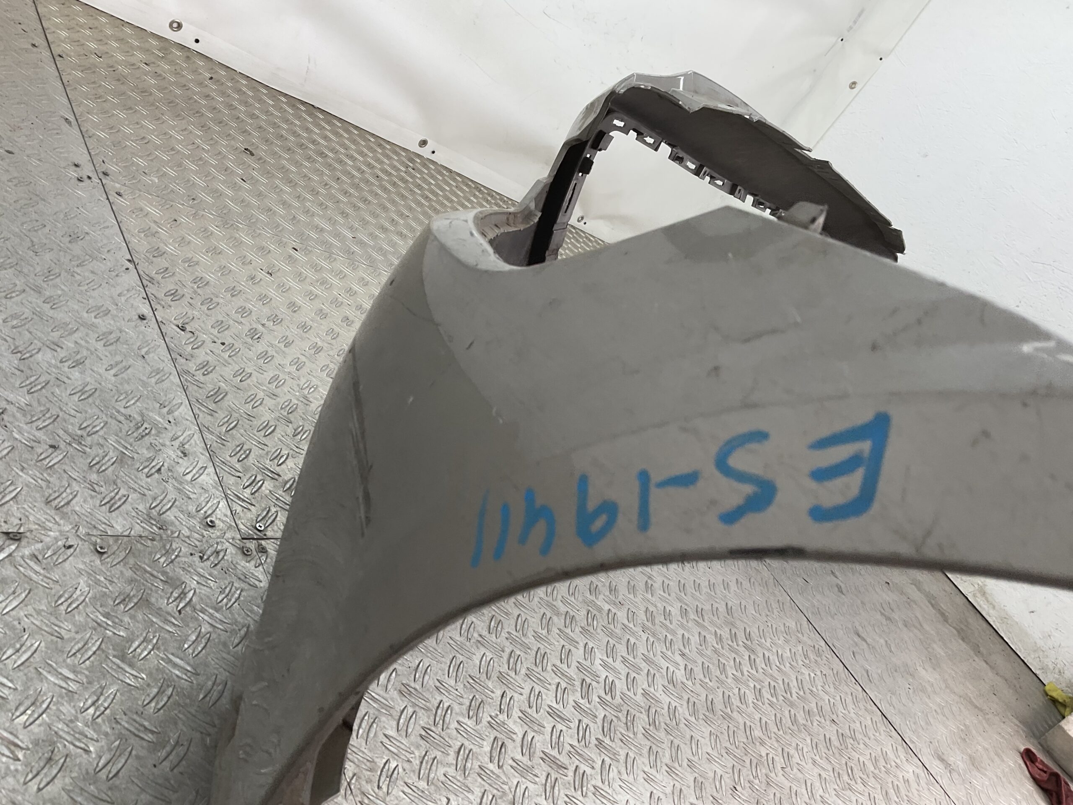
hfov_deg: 61.7
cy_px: 402
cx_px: 536
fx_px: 899
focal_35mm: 29
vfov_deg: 48.2
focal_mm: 3
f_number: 1.8
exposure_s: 1/100
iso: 20
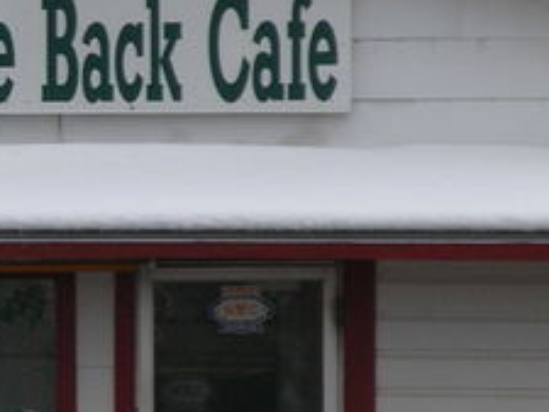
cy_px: 179
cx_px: -56
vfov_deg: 1.4
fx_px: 17106
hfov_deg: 1.8
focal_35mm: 1078
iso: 50
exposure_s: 1/272
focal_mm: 50
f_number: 4.4
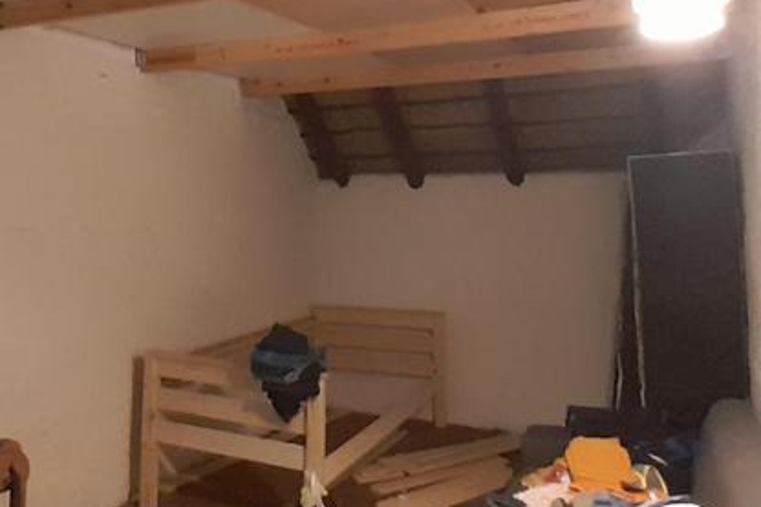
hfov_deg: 55.3
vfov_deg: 38.1
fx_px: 718
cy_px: 141
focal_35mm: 34
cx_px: 293
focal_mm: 1.46
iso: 800
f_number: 2.2
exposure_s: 1/15
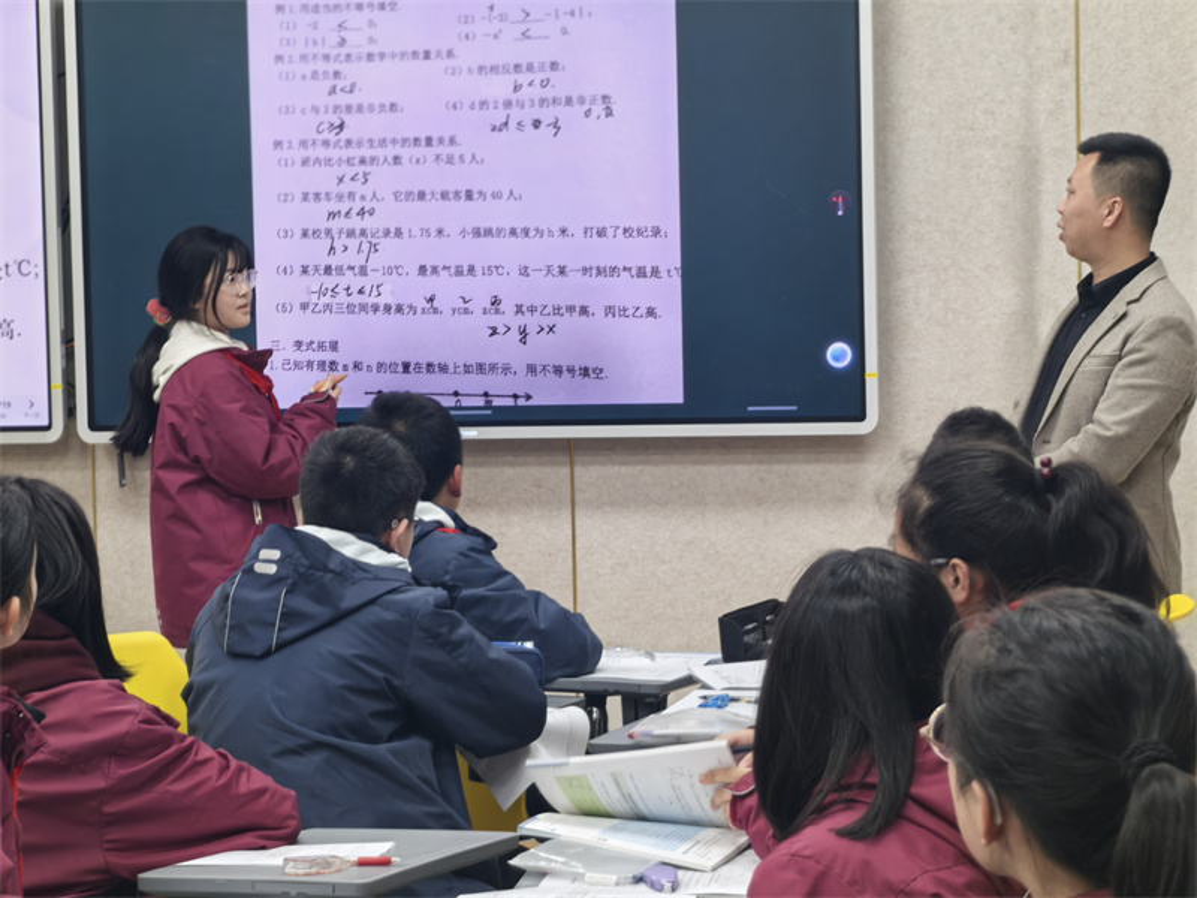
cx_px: 598
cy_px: 449
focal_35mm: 98
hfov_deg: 20.0
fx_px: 3389
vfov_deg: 15.1
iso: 160
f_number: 3
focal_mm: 14.6
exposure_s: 1/50
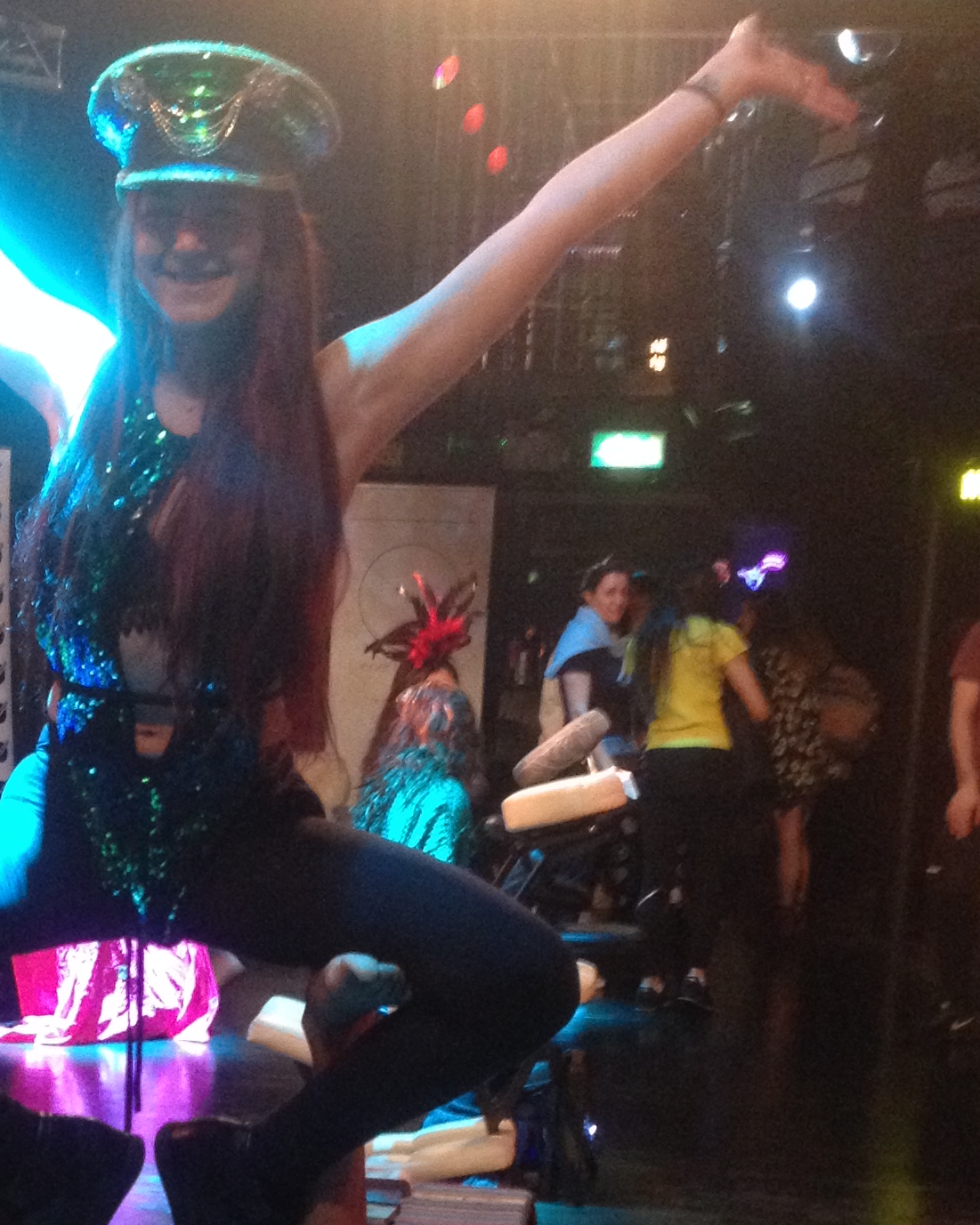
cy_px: 1040
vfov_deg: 23.1
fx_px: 2938
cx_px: 112
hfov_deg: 18.6
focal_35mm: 81
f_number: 2.4
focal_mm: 4.28
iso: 320
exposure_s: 1/20
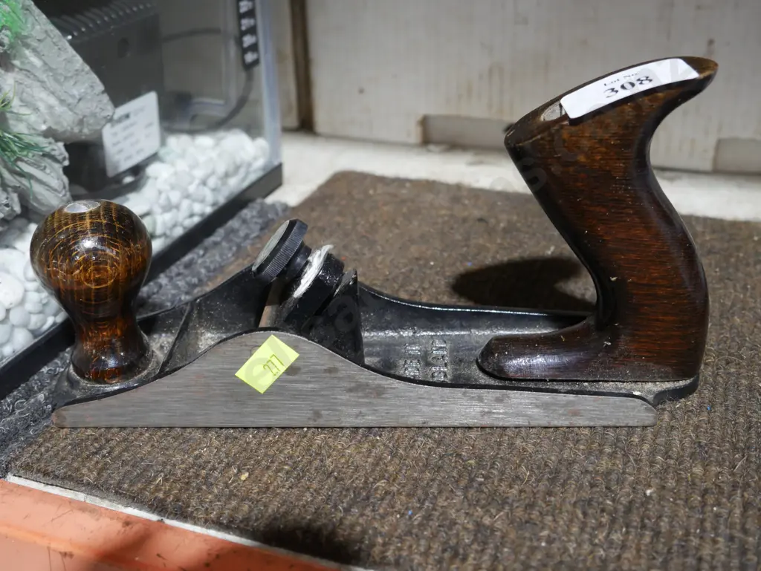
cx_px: 380
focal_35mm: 42
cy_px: 286
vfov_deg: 34.4
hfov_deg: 44.8
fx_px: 924
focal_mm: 21
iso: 1250
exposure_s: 1/60
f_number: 4.6
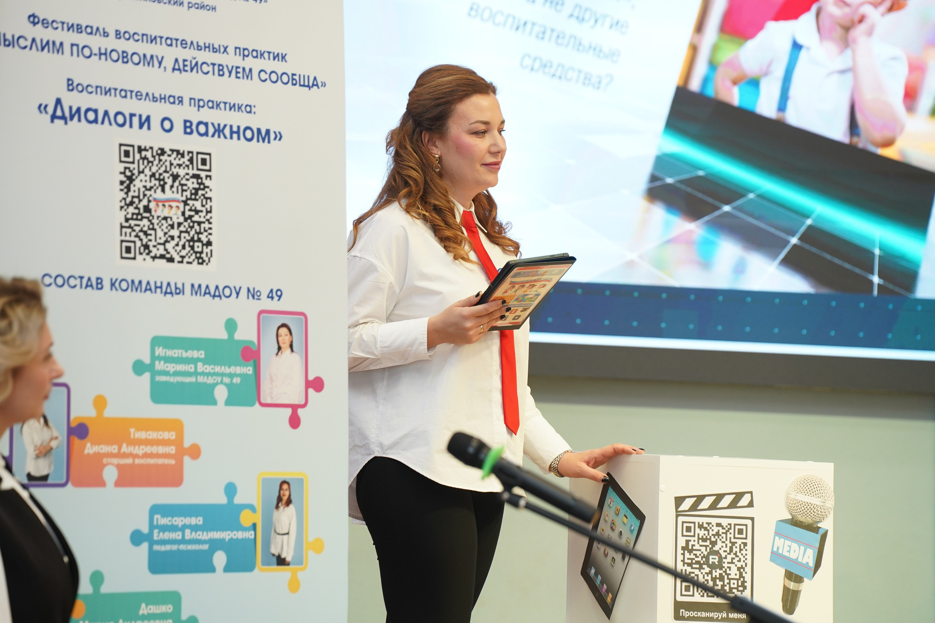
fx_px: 3896
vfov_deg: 9.1
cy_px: 312
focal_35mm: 150
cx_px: 468
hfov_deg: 13.7
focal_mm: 150
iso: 1000
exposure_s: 1/160
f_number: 4
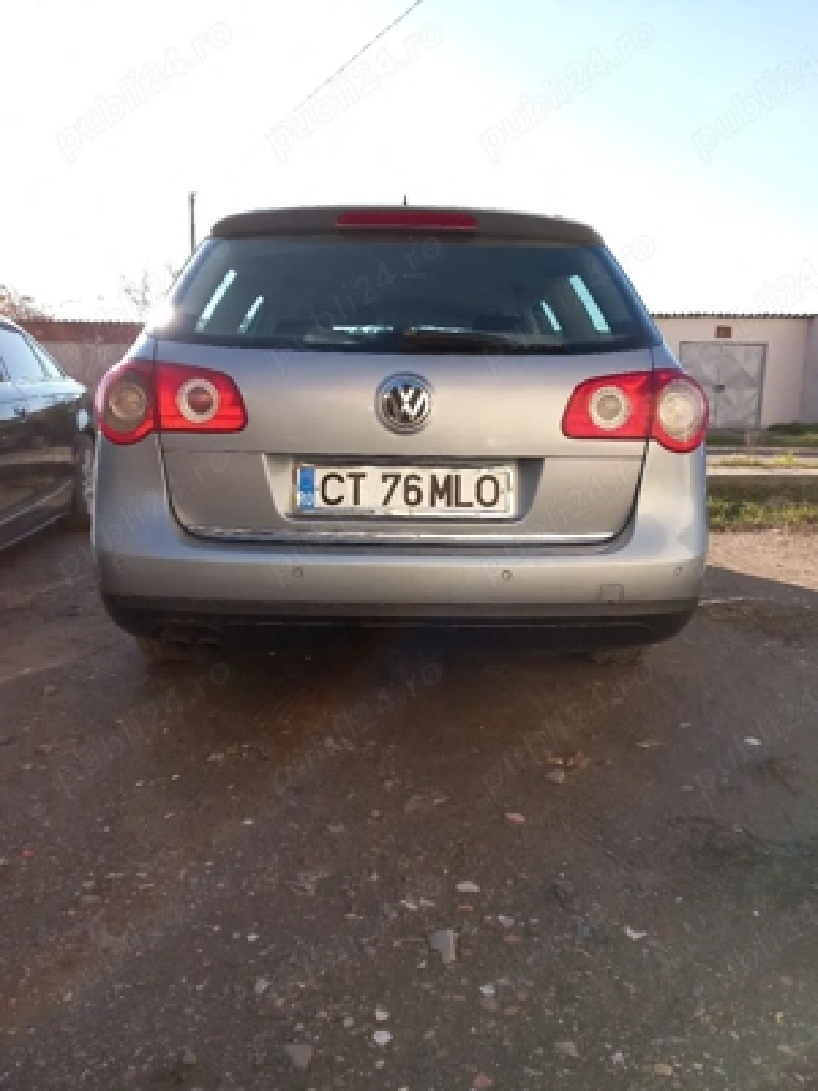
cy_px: 546
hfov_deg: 51.4
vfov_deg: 65.3
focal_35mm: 27
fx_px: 851
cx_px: 409
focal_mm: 4
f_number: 1.8
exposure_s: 1/227
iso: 20
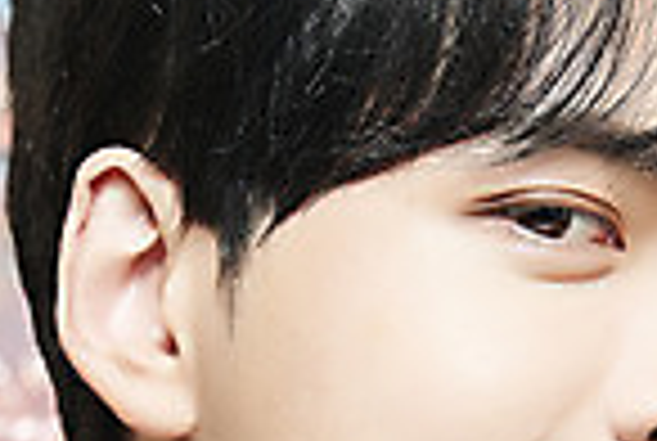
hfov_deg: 3.0
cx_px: 434
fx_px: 12728
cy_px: 504
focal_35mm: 696
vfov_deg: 2.0
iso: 64
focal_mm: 170
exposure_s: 1/125
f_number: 5.6
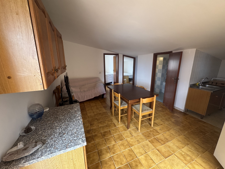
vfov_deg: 85.7
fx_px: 91
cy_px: 84
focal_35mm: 14
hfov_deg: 102.1
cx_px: 112
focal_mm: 2.22
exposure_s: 1/99
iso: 250
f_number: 2.2
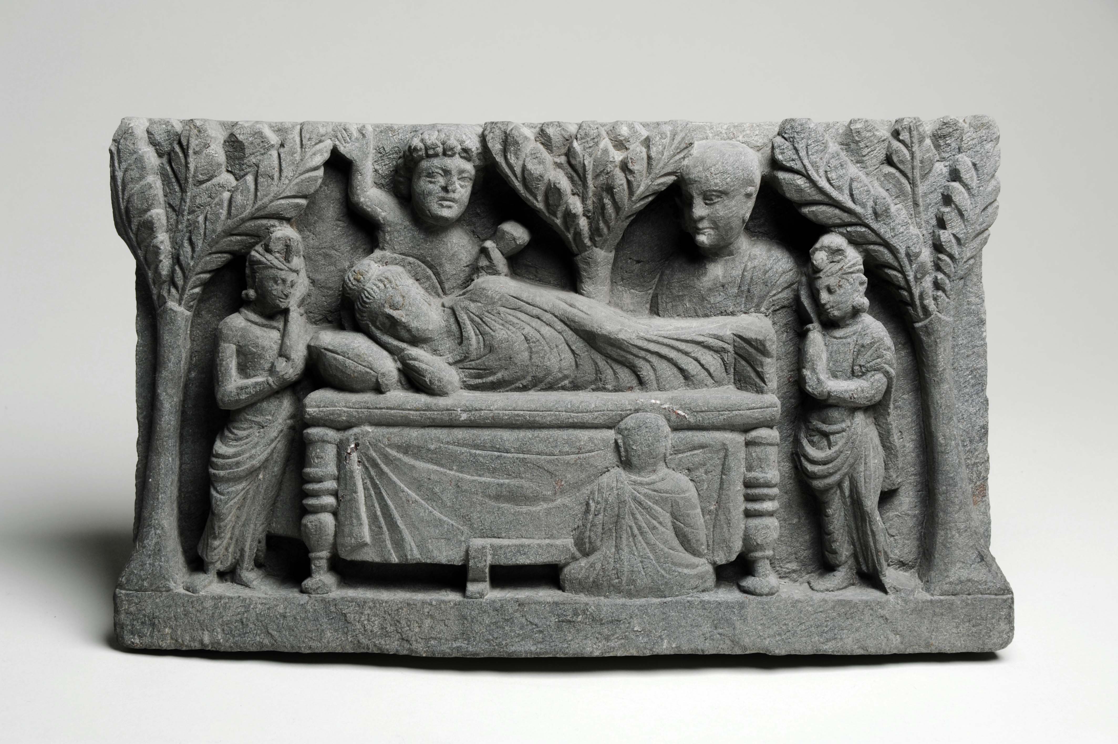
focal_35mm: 122
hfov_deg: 16.8
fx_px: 3786
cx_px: 559
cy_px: 372
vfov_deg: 11.2
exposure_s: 1/200
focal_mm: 122
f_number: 16
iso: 400
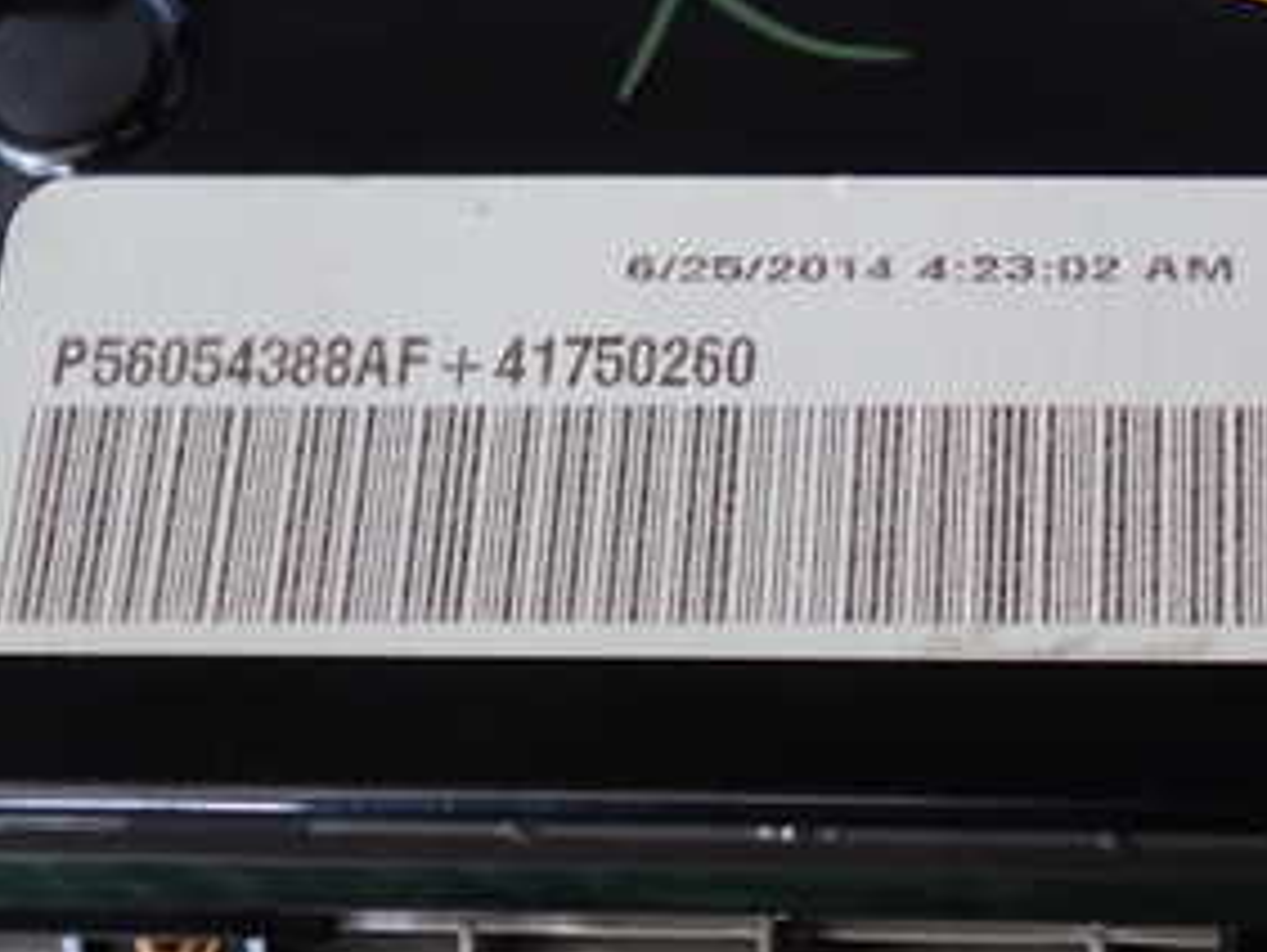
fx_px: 2491
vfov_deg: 21.2
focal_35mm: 68
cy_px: 99
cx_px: 1195
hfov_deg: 27.3
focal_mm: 5.79
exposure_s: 1/40
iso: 200
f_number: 2.4
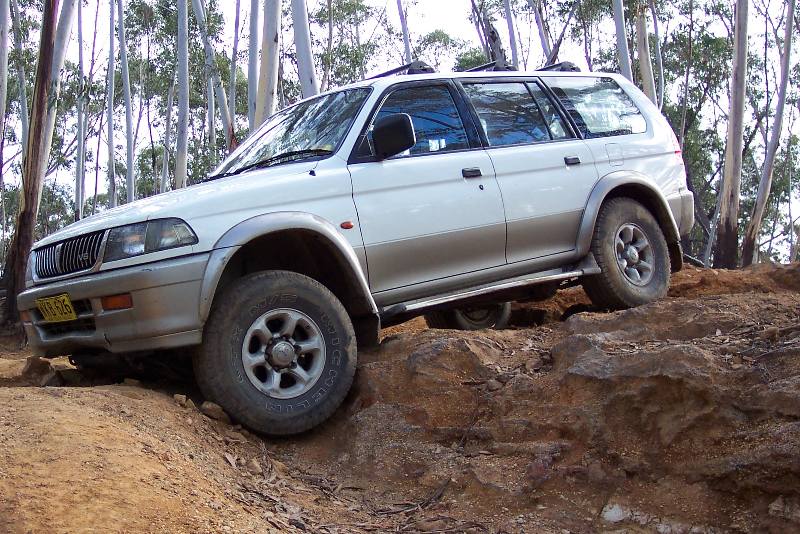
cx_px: 388
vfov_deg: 30.5
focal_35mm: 44
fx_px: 978
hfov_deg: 44.5
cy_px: 284
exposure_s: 1/250
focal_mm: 8
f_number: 2.8
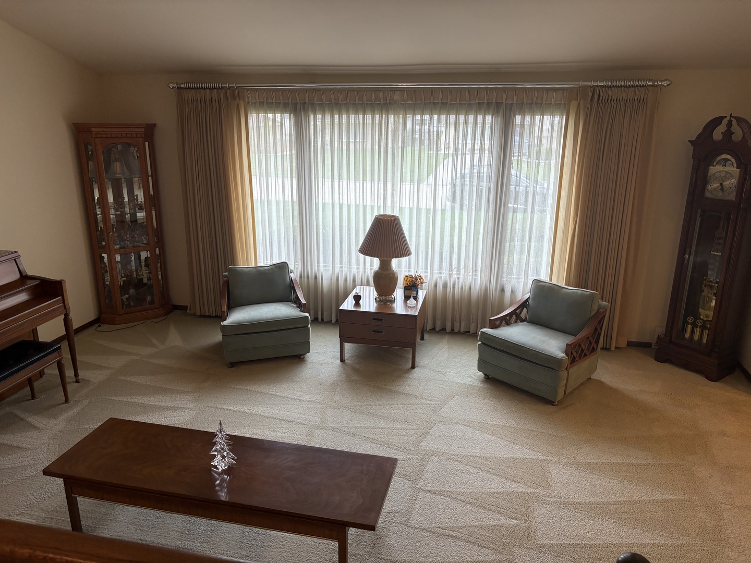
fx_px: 564
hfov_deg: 67.3
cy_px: 282
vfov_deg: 53.1
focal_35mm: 26
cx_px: 376
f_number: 1.6
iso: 125
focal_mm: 5.96
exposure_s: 1/120
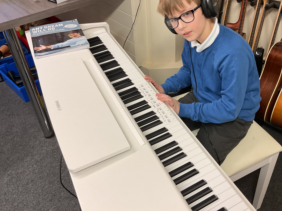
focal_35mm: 36
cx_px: 172
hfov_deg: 51.0
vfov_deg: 39.5
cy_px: 83
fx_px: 293
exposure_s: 1/60
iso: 80
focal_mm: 3
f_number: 1.8
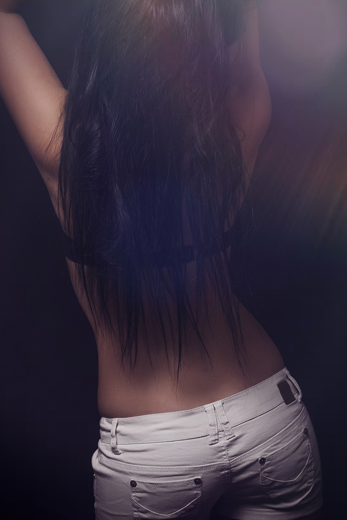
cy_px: 236
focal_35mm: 111
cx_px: 170
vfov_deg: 18.4
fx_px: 1604
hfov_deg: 12.3
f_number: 13
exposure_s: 1/200
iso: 100
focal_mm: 52
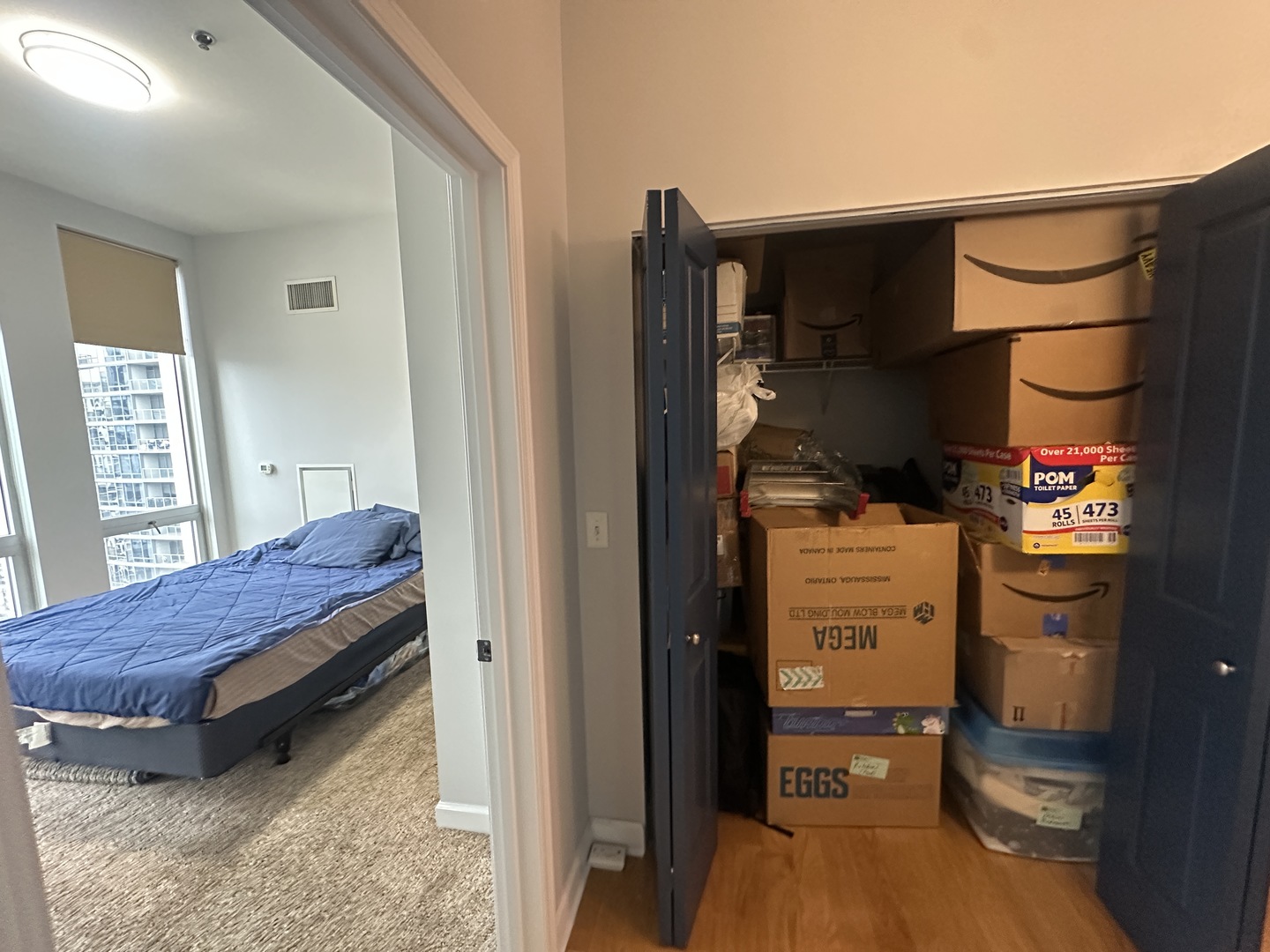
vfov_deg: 85.7
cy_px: 476
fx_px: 514
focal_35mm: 14
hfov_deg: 102.1
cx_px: 635
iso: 800
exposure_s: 1/60
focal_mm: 2.22
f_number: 2.2
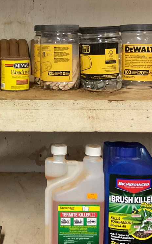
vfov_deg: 32.0
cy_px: 67
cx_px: 11
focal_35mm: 63
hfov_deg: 20.2
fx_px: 418
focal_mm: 3
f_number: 1.8
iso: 250
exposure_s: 1/60
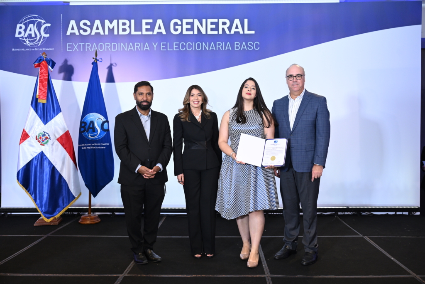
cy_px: 142
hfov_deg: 57.2
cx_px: 212
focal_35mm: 33
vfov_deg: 40.0
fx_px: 390
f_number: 3.5
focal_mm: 33
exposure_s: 1/200
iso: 1250
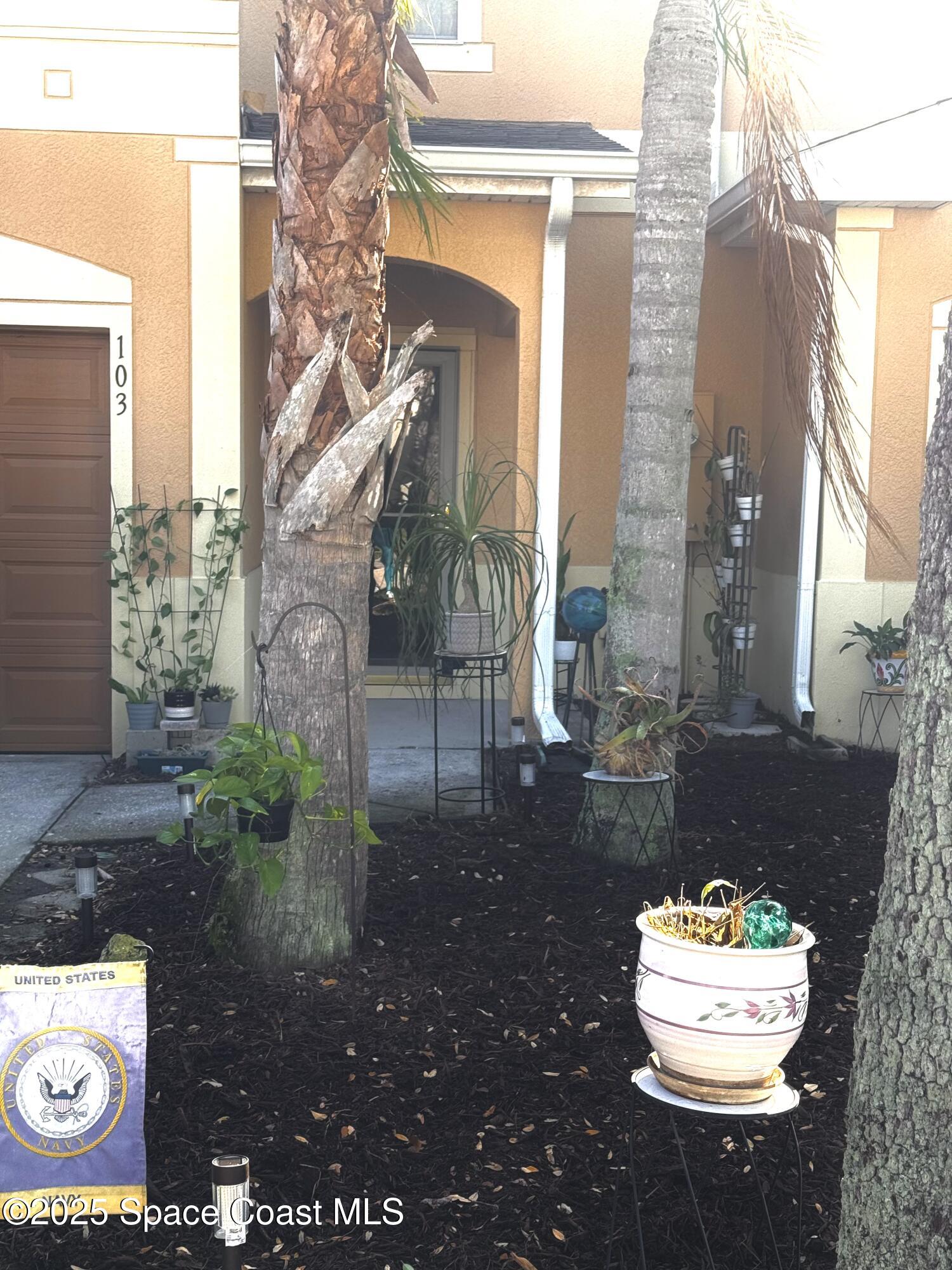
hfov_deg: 30.3
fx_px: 1760
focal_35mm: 48
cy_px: 635
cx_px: 476
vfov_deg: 39.7
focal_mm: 6.76
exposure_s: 1/631
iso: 64
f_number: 1.78
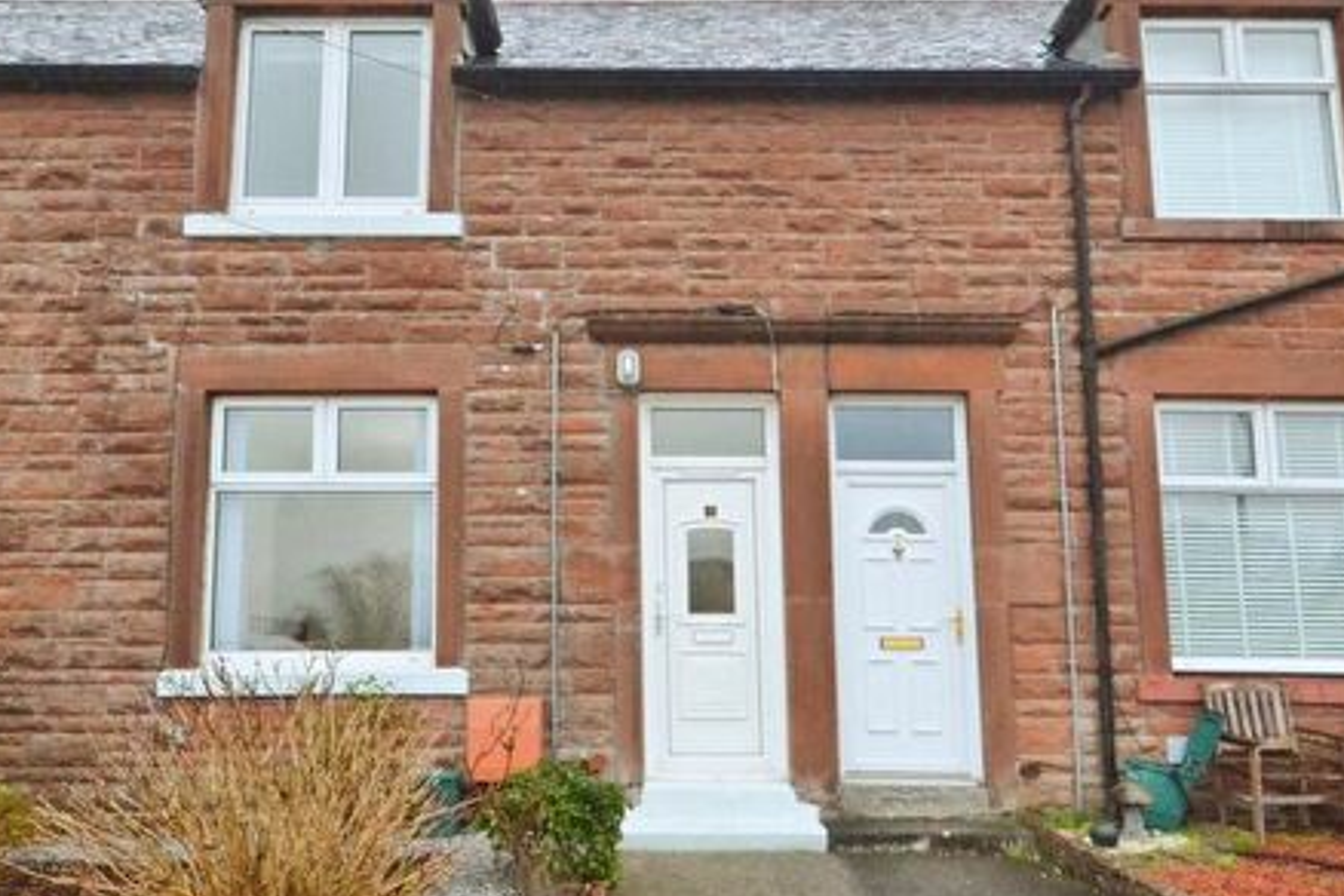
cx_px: 641
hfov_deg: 73.7
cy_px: 370
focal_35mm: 24
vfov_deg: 52.9
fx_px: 896
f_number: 9
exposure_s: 1/250
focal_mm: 10
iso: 3200
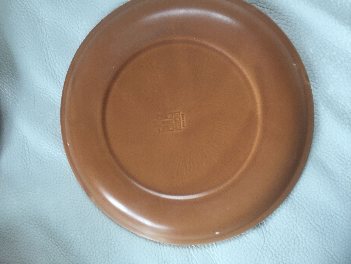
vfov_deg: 48.2
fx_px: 294
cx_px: 176
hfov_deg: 61.7
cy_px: 132
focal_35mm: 29
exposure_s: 1/33
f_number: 2.2
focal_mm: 4.15
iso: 125
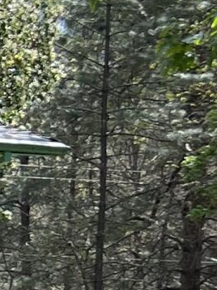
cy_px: 389
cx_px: -701
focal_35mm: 218
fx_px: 1824
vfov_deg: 8.9
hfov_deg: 5.7
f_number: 1.5
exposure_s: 1/917
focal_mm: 5.7
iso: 50
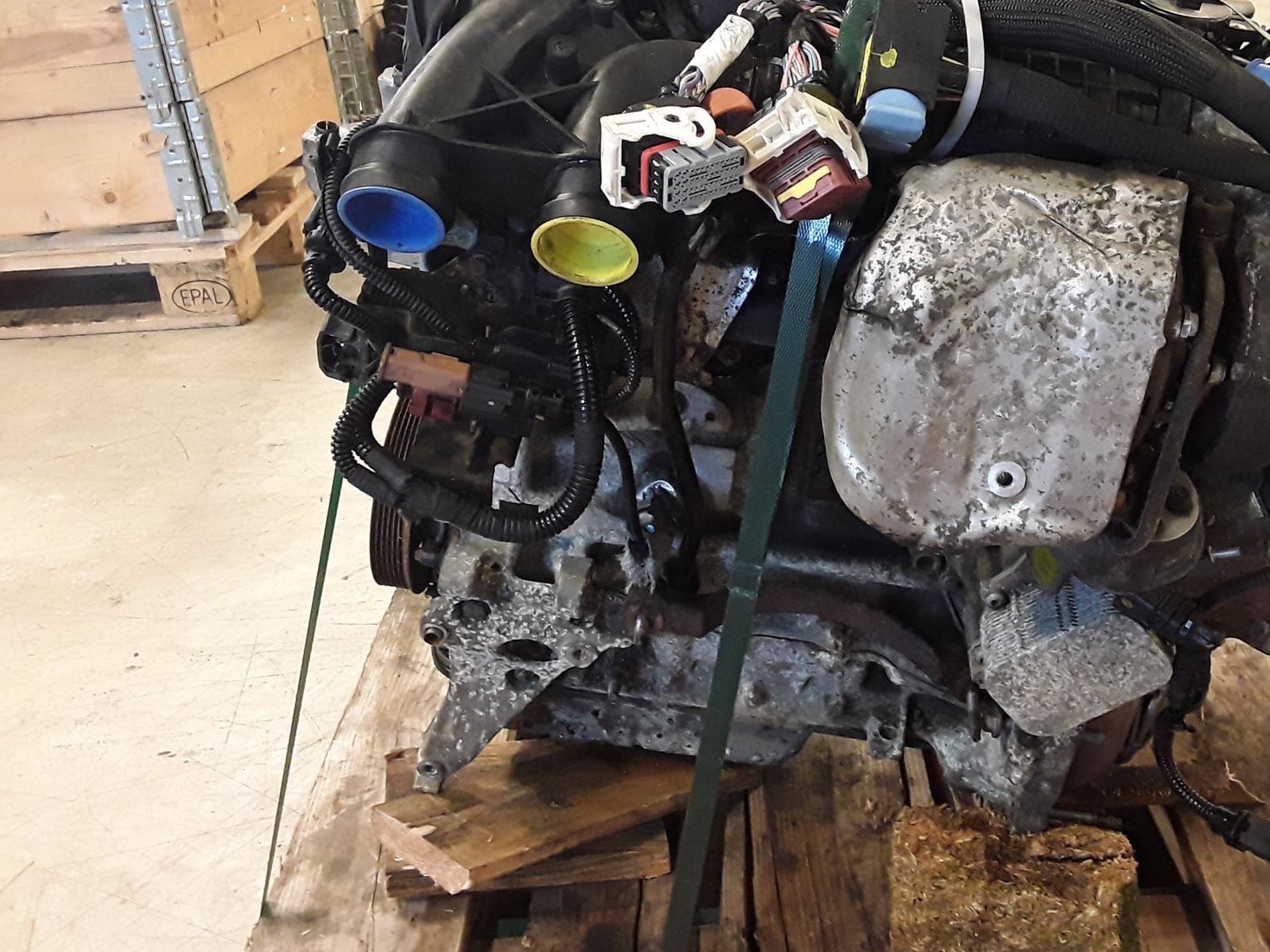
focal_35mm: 39
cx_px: 771
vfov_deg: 36.6
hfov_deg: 47.5
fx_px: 1431
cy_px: 360
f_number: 1.9
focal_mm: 2.91
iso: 200
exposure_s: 1/33
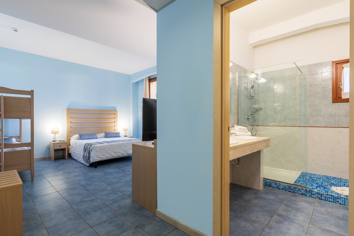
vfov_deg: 68.9
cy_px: 118
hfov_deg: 91.6
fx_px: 172
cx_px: 177
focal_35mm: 18
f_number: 11
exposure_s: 1/3
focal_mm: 17.5
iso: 200
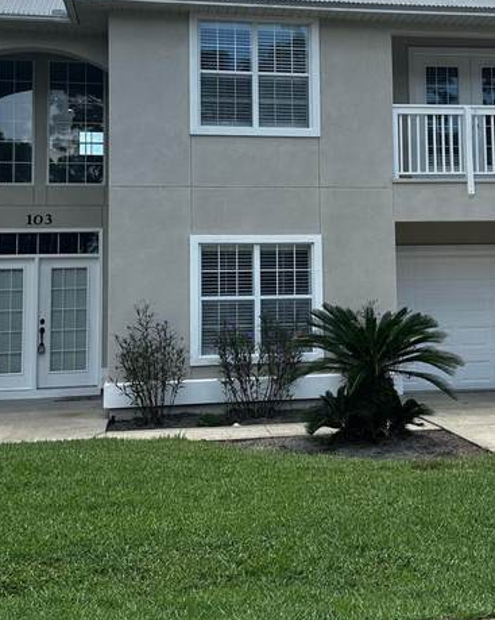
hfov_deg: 30.7
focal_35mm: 49
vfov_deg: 37.6
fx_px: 898
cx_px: 317
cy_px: 201
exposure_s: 1/3356
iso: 80
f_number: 1.78
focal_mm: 6.86
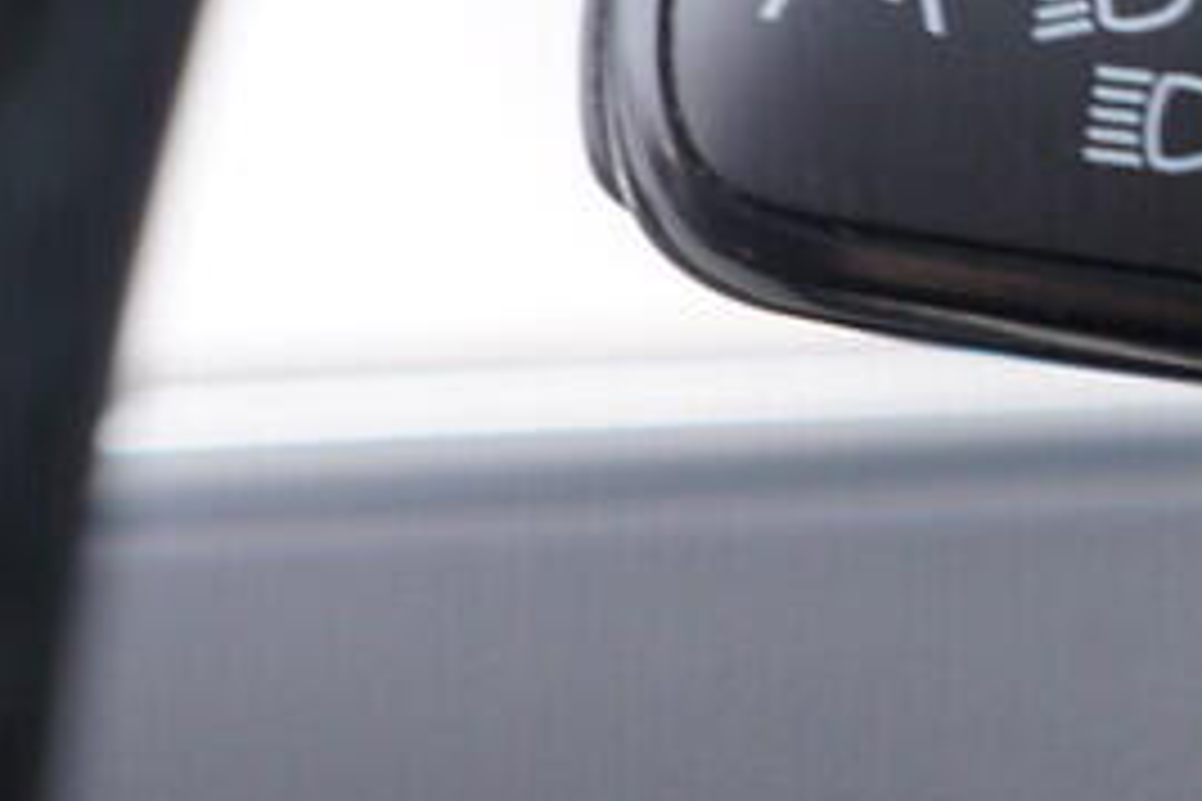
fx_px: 4607
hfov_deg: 14.1
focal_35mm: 138
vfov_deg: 9.9
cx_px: 1688
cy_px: 92
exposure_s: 1/40
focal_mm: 24
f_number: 2.8
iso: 160
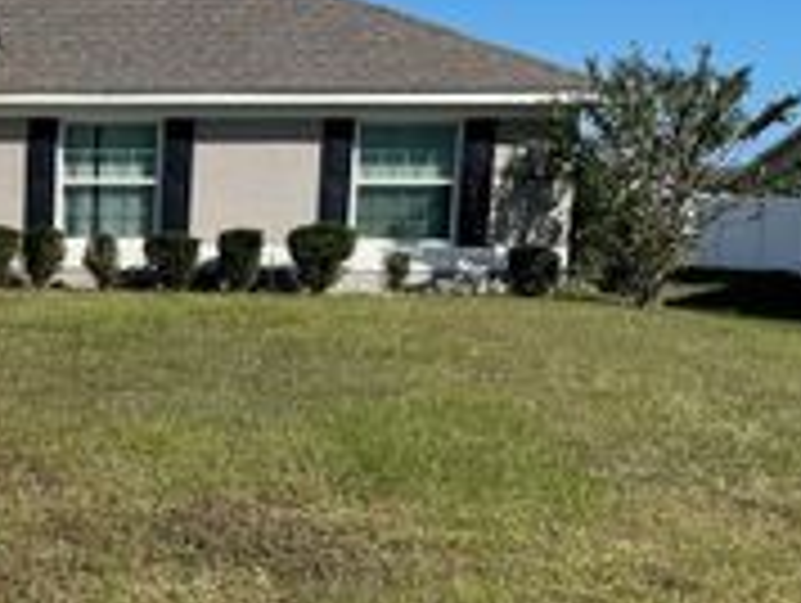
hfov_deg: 24.7
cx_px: -90
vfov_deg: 19.9
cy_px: 524
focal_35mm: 73
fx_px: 1691
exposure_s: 1/4651
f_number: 1.6
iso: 32
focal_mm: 4.2
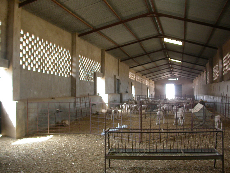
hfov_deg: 49.0
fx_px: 252
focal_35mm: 38
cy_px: 86
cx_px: 115
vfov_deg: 37.7
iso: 100
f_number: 2.6
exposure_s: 1/33.1
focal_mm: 7.85
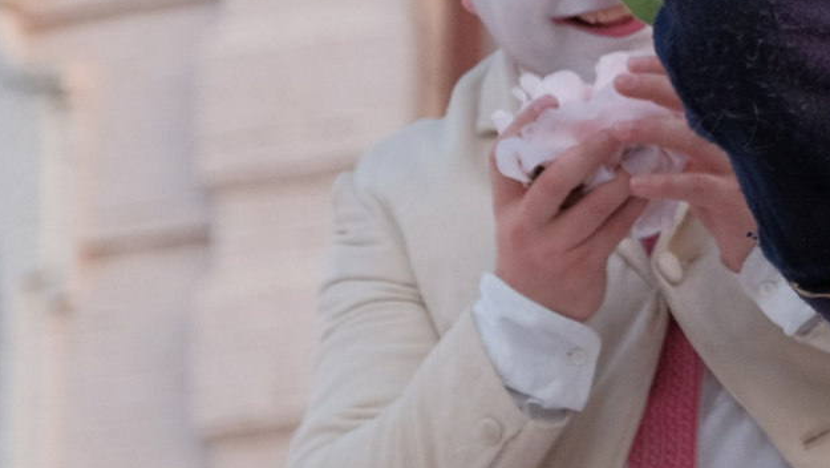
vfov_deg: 3.4
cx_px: 1394
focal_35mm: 356
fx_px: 7837
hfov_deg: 6.0
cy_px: -128
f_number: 2.8
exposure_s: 1/320
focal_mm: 55
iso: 640
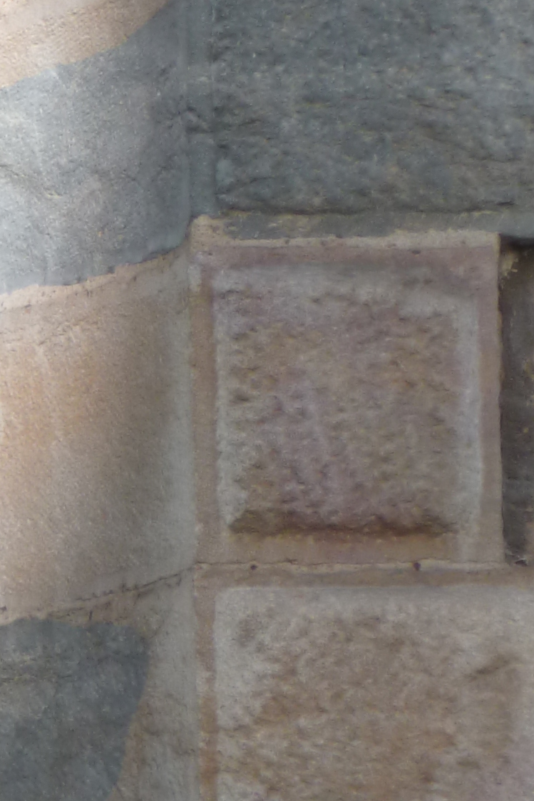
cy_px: 399
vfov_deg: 5.9
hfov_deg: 3.9
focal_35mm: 352
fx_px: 7829
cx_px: -595
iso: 80
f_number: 5.1
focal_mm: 15.7
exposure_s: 1/100
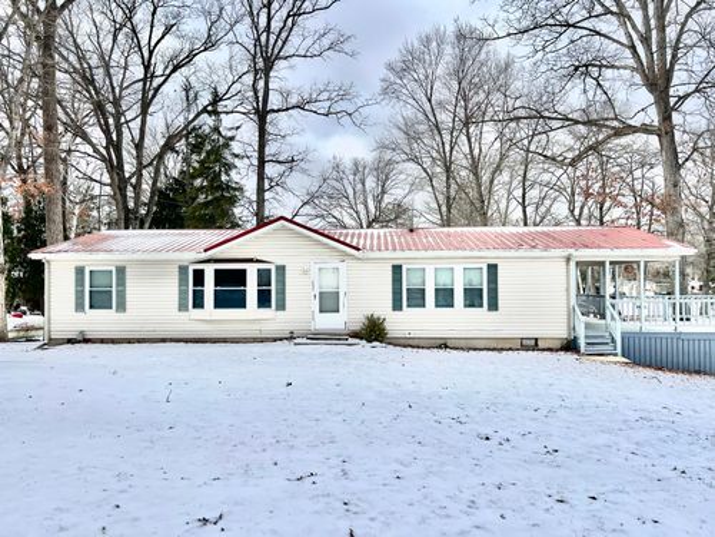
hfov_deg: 67.3
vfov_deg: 53.1
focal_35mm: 26
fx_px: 537
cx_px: 358
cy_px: 268
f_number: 1.5
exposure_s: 1/5076
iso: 50
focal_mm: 5.7
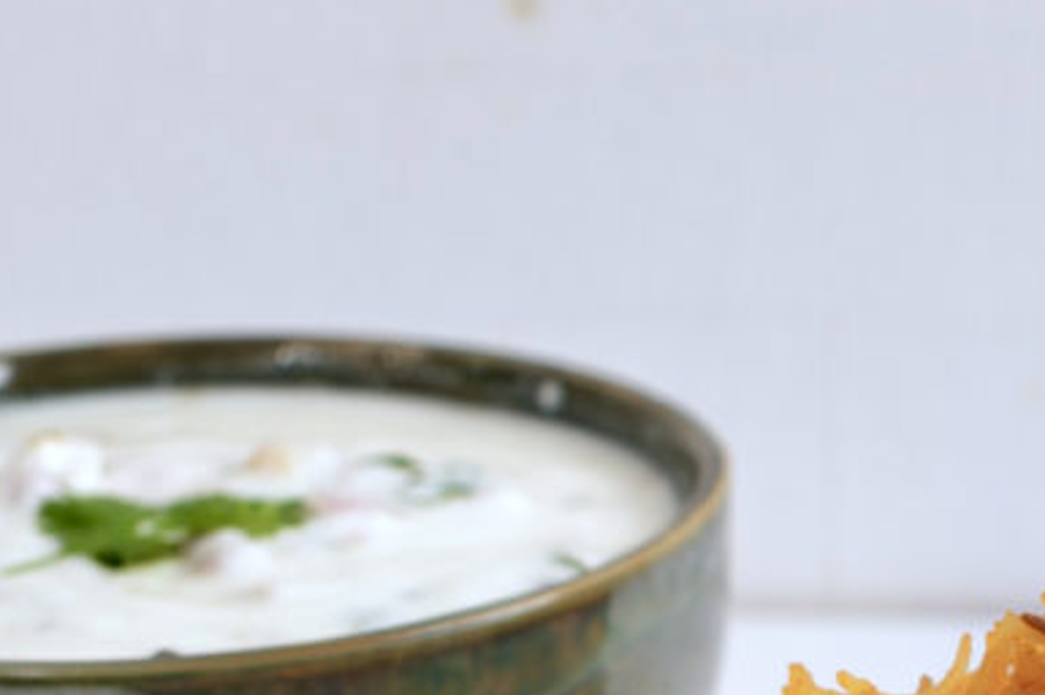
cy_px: 813
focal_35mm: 169
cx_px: 1297
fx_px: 4901
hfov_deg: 11.9
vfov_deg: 8.0
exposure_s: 1/160
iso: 160
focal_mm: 50
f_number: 6.3
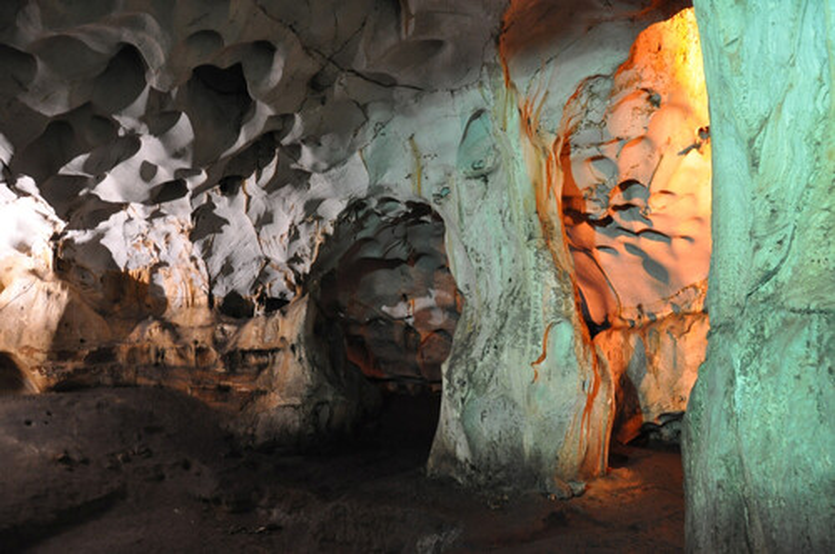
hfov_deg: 67.4
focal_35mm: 27
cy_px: 277
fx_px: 625
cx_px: 418
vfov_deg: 47.8
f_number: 3.5
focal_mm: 18
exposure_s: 1/6
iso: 1600
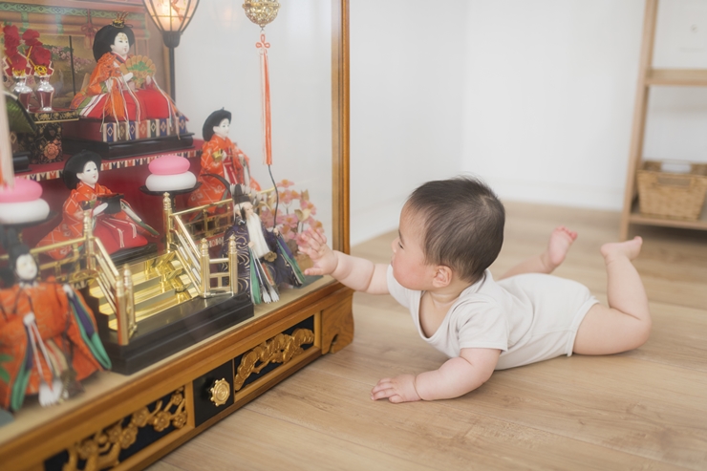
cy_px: 236
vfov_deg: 37.8
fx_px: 687
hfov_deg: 54.4
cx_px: 354
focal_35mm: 35
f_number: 2
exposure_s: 1/250
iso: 200
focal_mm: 35
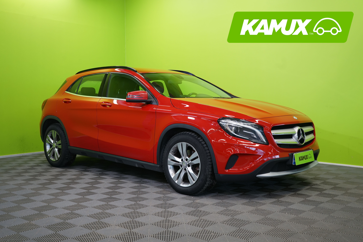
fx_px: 383
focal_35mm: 38
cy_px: 121
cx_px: 182
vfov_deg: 35.1
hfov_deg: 50.7
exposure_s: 1/30
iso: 500
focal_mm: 38
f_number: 5.6
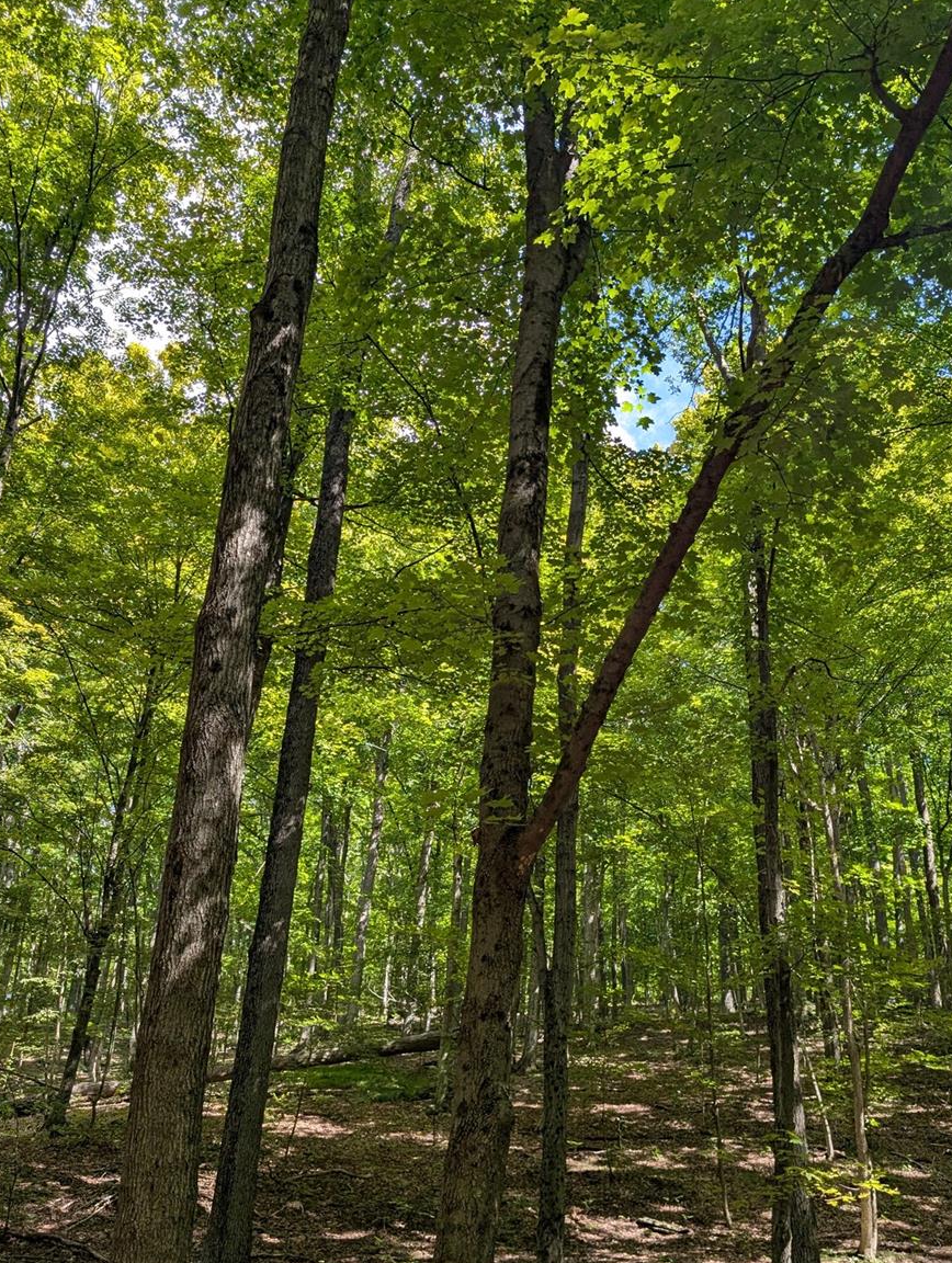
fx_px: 1170
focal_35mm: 32
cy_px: 816
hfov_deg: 43.9
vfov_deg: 55.8
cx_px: 592
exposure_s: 1/206
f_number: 1.68
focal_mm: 6.9
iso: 19
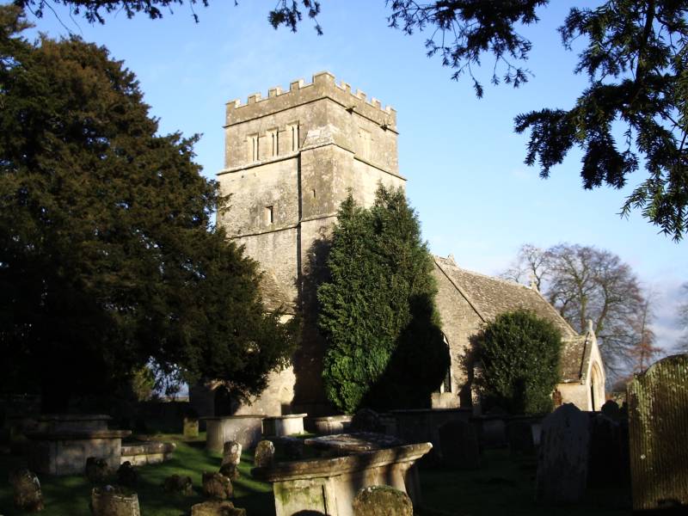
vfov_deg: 35.1
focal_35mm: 41
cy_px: 258
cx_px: 344
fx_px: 815
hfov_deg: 45.8
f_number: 4.6
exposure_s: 1/250
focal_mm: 6.8
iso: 50
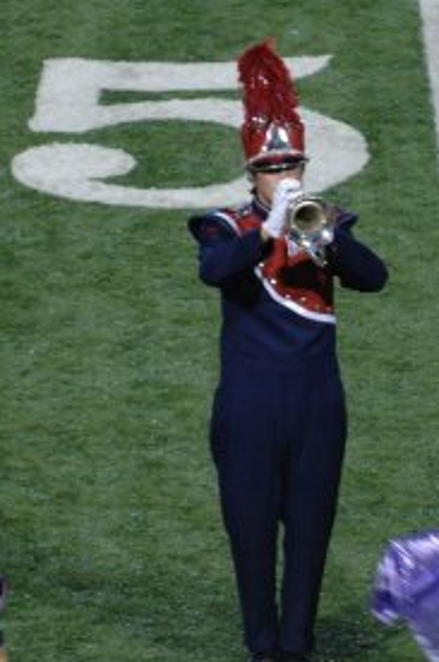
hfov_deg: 2.1
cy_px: 333
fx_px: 11989
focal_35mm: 653
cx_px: 263
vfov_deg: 3.2
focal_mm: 200
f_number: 2.8
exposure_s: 1/60
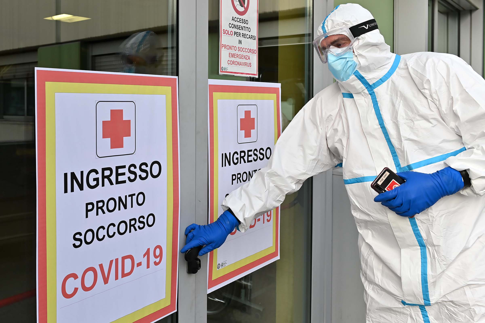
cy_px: 162
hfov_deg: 67.4
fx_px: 364
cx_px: 242
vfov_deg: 47.9
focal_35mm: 27
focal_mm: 27
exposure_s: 1/400
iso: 320
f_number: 5
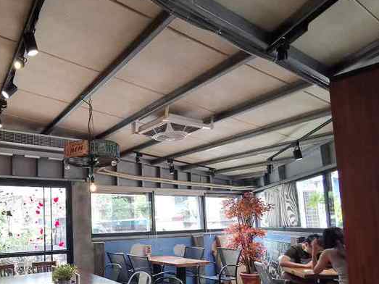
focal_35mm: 26
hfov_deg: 62.9
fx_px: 285
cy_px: 202
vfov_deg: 51.4
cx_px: 88
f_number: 2.2
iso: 400
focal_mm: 2.35
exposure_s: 1/120
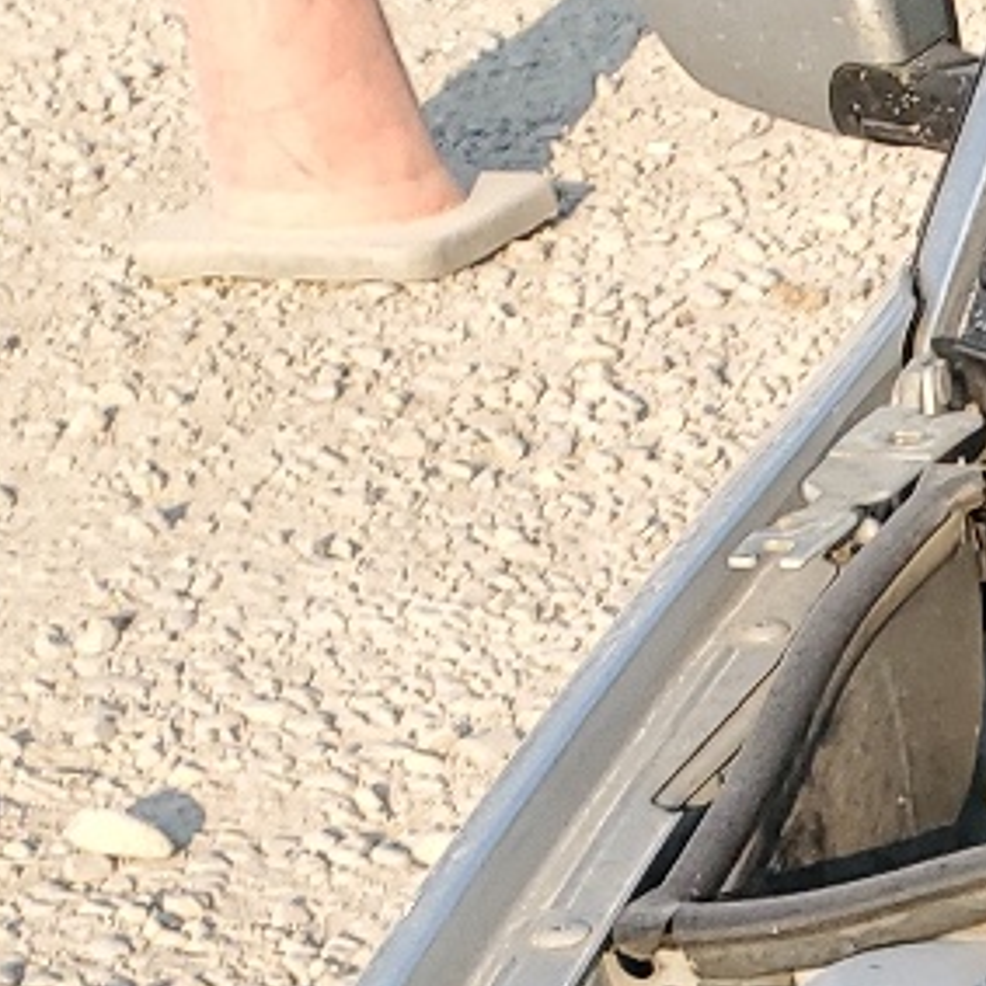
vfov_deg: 11.9
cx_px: 2756
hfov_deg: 10.4
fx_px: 4189
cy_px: 1993
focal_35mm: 130
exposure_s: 1/1111
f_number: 1.5
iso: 50
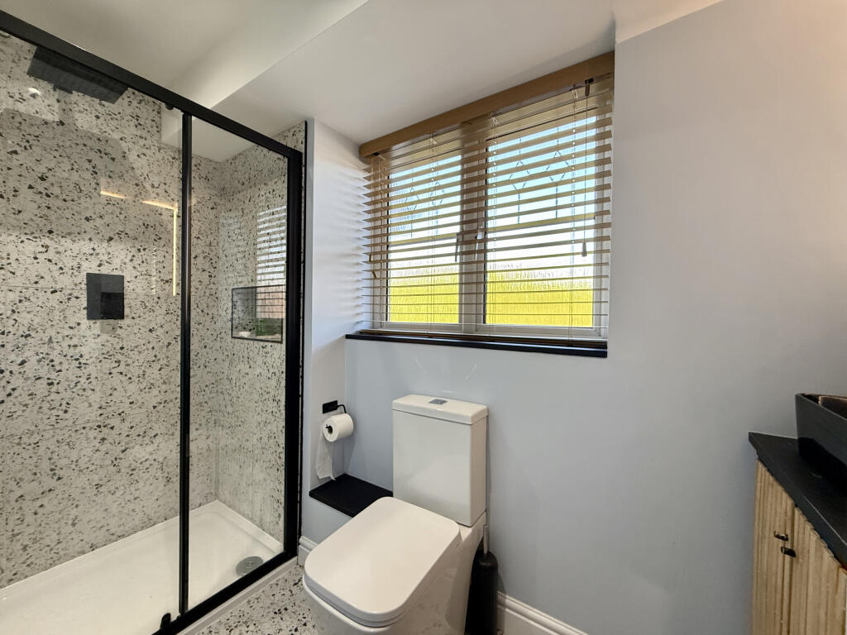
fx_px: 343
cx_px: 424
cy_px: 318
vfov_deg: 85.7
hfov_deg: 102.1
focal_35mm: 14
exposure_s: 1/97
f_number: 2.2
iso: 400
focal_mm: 2.22
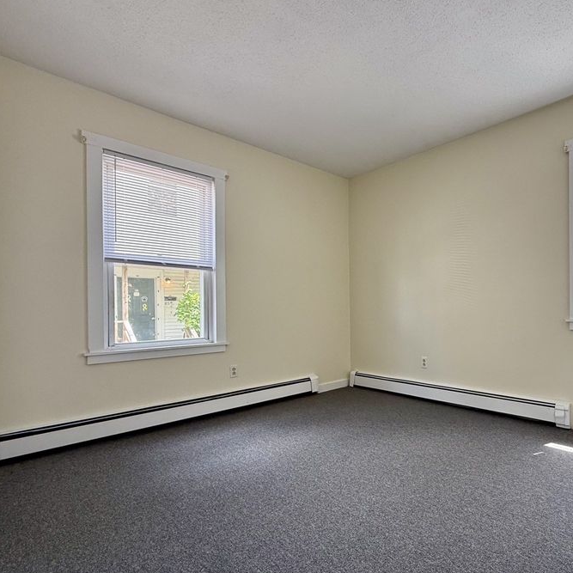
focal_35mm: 19
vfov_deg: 77.5
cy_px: 310
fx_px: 356
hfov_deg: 74.6
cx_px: 395
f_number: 2.2
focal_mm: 2.22
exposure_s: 1/99
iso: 100
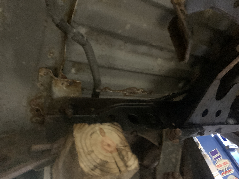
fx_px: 180
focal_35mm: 26
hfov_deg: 67.3
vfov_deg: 53.1
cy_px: 90
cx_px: 120
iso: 1600
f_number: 1.8
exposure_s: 1/15
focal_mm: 4.25
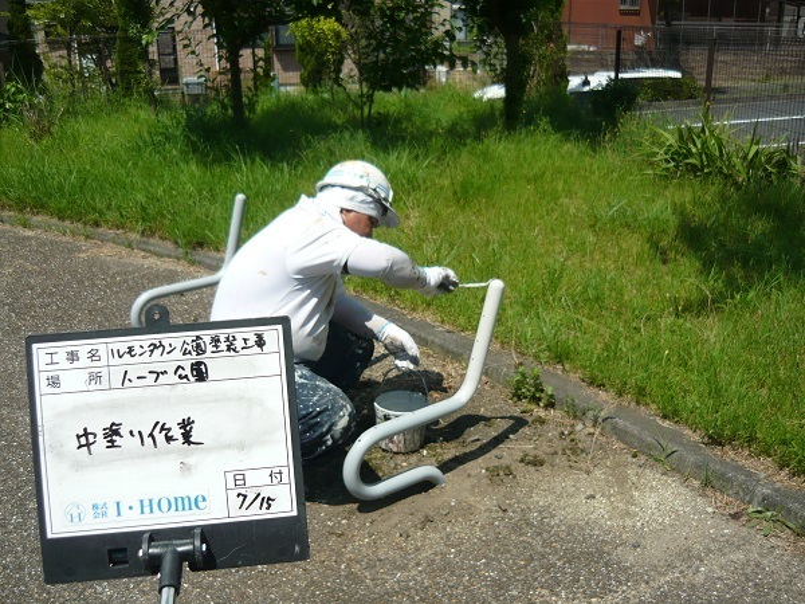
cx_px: 402
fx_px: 767
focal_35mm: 33
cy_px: 302
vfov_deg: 42.9
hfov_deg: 55.4
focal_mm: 5.5
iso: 100
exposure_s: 1/250
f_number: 8
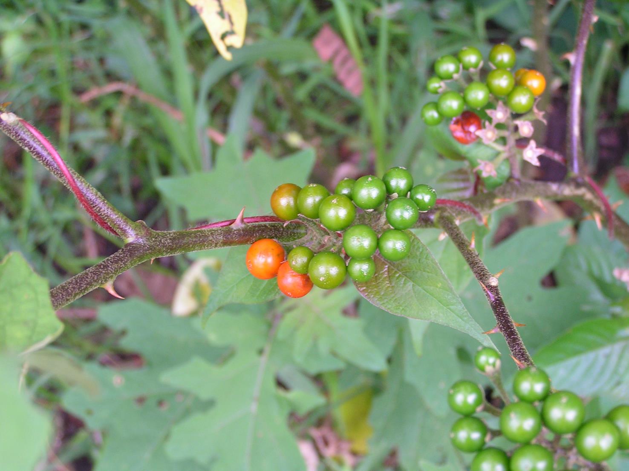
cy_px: 236
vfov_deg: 19.4
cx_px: 314
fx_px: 1381
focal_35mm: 76
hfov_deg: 25.7
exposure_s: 1/80
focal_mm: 12.7
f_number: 3.2
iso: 80
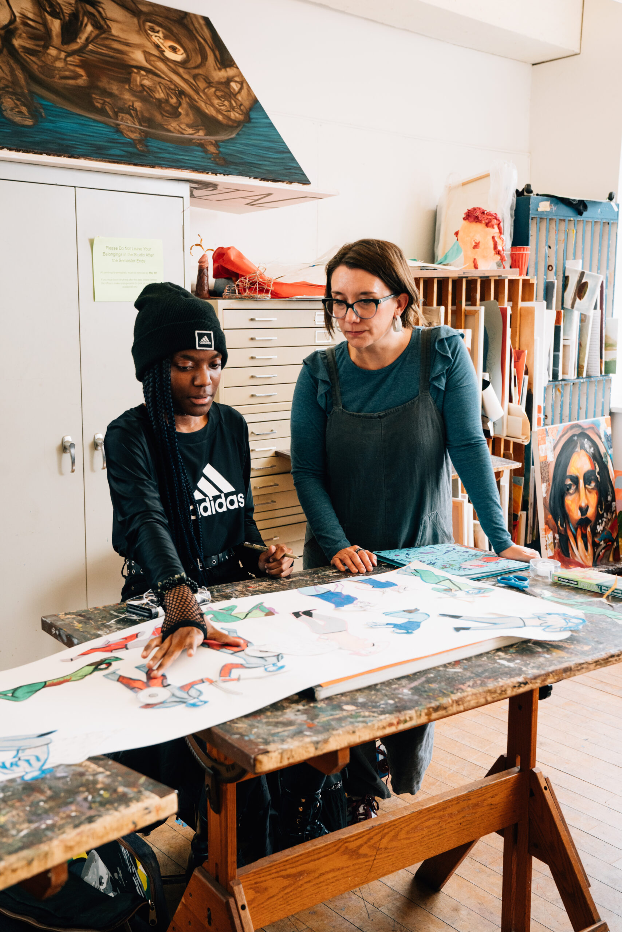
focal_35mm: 39
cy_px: 466
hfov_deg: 34.2
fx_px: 1010
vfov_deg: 49.5
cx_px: 311
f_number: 5.6
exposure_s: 1/125
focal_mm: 39
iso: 1600
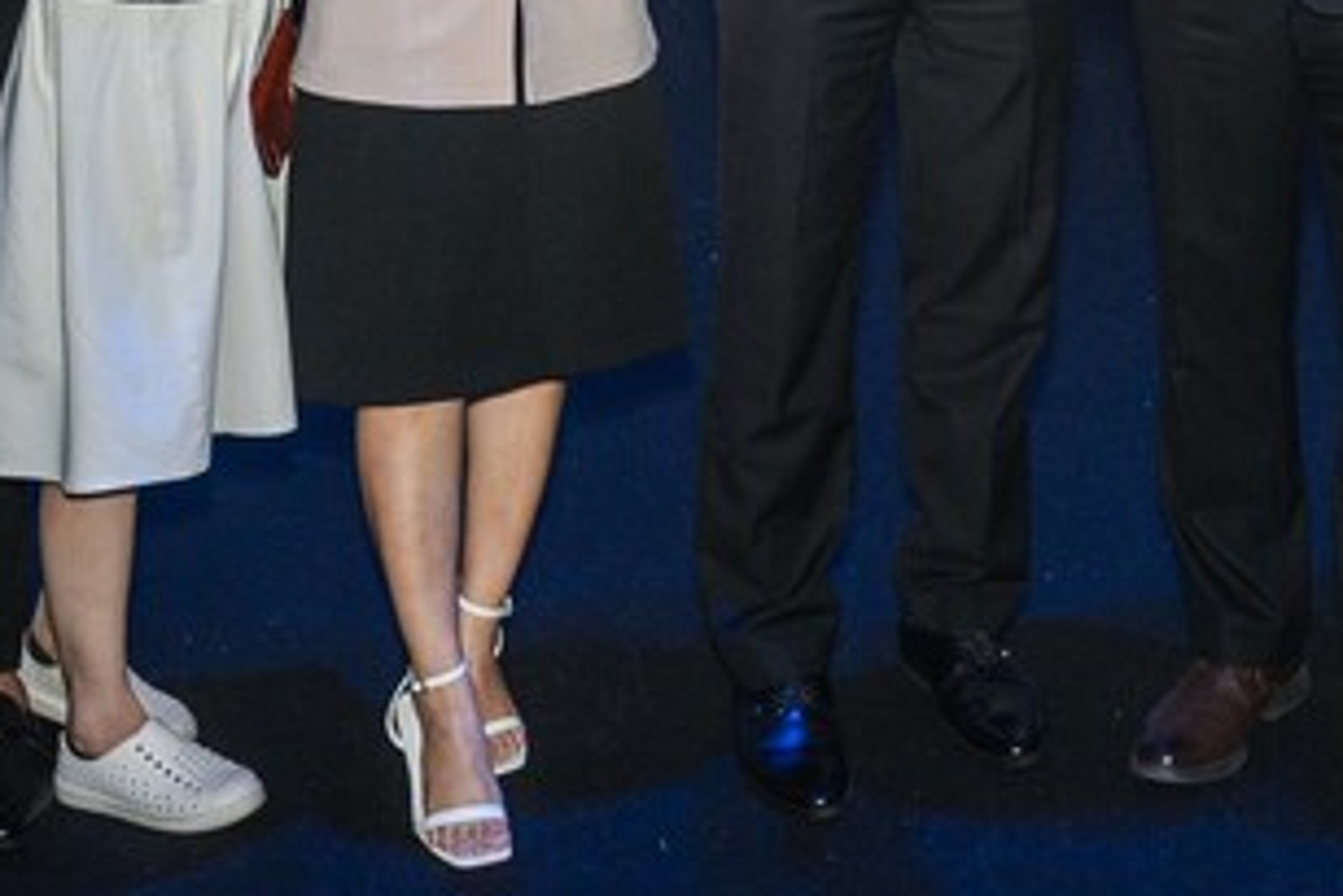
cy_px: -293
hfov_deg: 20.3
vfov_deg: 13.4
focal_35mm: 99
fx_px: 3679
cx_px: 1177
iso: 640
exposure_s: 1/125
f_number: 6.3
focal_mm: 31.5
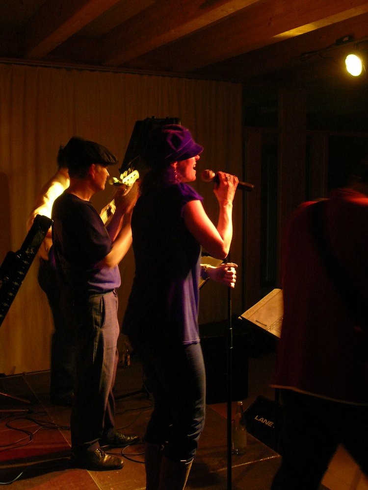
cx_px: 184
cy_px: 245
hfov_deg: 33.6
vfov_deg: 43.9
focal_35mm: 43
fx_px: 610
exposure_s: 1/8
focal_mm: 6.4
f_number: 3.2
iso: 200
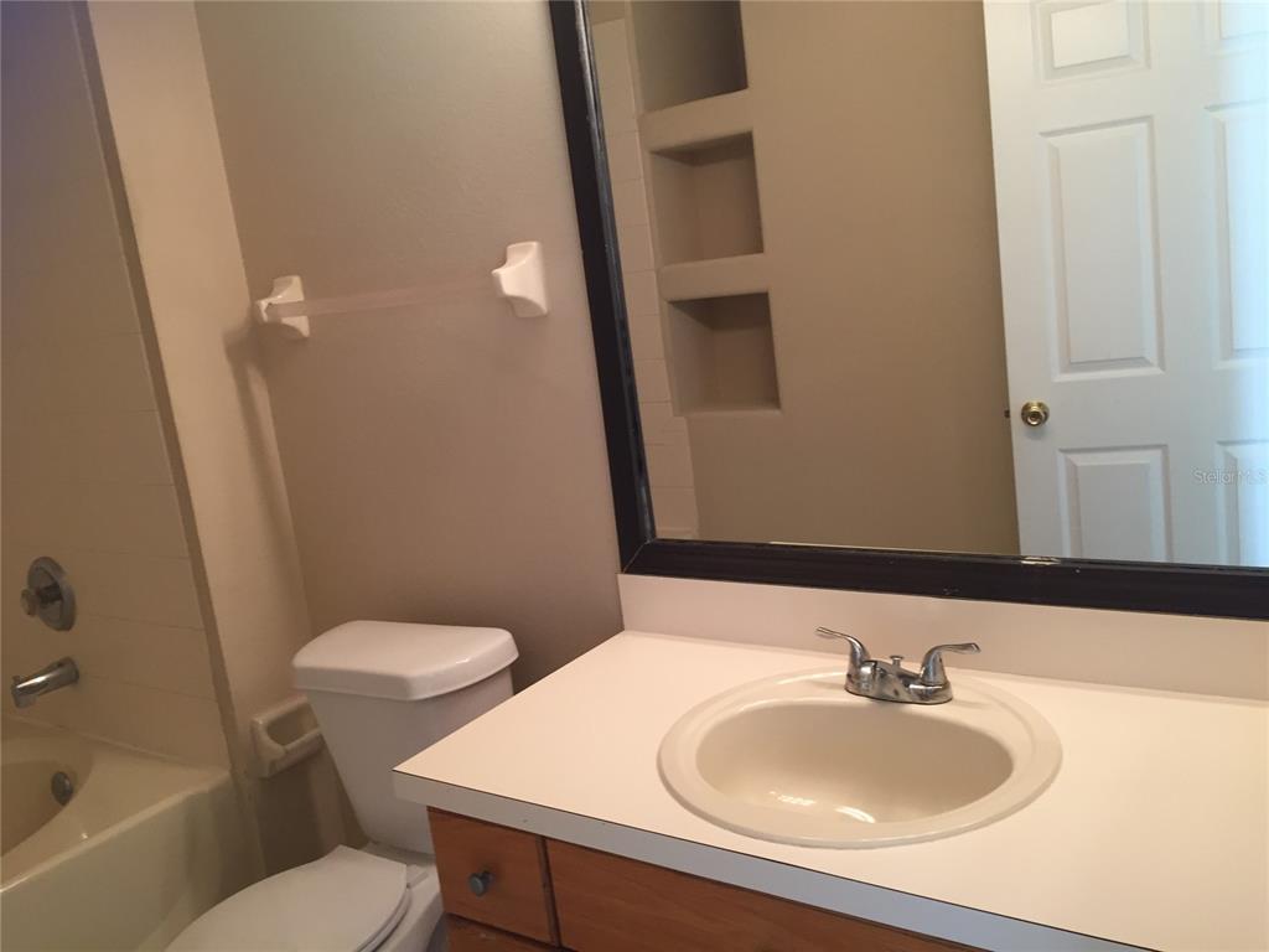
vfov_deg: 48.2
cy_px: 476
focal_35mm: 29
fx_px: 1063
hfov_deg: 61.7
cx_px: 634
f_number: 2.2
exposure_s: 1/30
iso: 80
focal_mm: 4.15
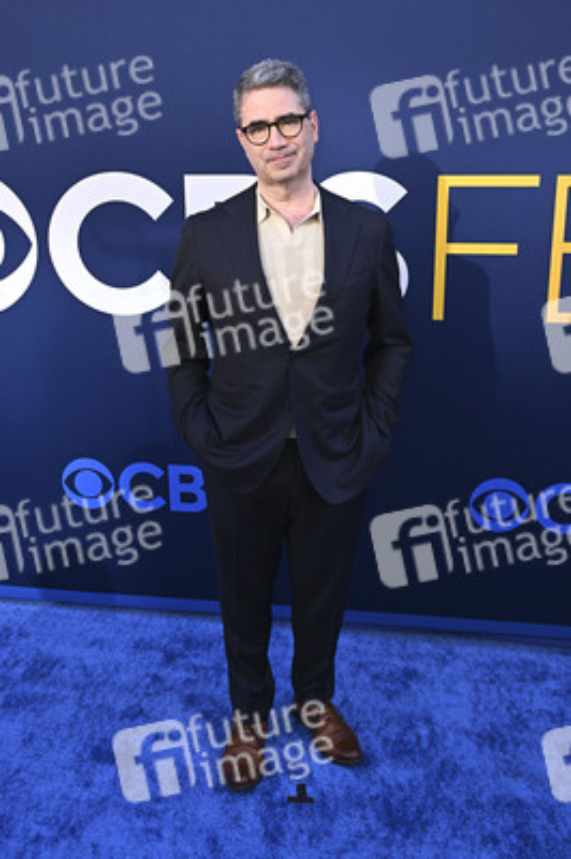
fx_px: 751
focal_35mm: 32
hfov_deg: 41.6
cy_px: 430
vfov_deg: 59.5
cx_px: 286
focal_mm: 31.5
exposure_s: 1/200
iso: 320
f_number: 5.6
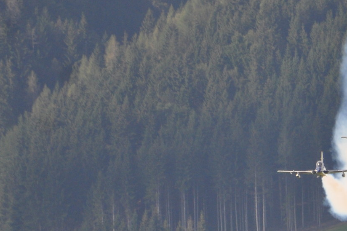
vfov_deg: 1.0
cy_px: 219
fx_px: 12617
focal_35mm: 1310
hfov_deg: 1.6
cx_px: 463
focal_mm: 300
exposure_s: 1/1600
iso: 400
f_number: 5.6
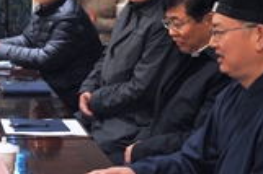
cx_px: -91
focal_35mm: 87
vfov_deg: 15.3
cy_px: -14
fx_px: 635
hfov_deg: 21.0
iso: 640
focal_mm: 18
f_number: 4
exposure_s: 1/15
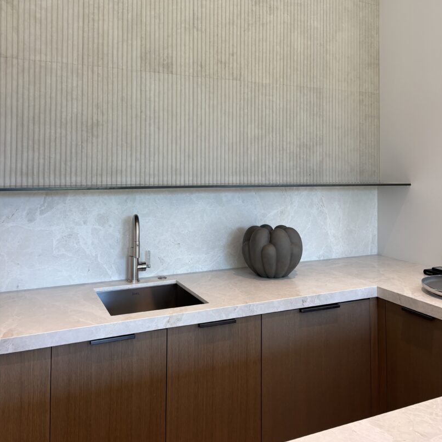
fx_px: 448
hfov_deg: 52.5
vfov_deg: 51.7
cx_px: 222
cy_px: 152
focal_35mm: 31
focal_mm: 5.96
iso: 64
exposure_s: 1/60
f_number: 1.6
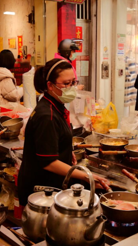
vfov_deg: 39.2
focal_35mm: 53
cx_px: 91
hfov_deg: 22.5
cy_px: 124
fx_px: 345
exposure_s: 1/60
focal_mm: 24
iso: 1000
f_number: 4.1
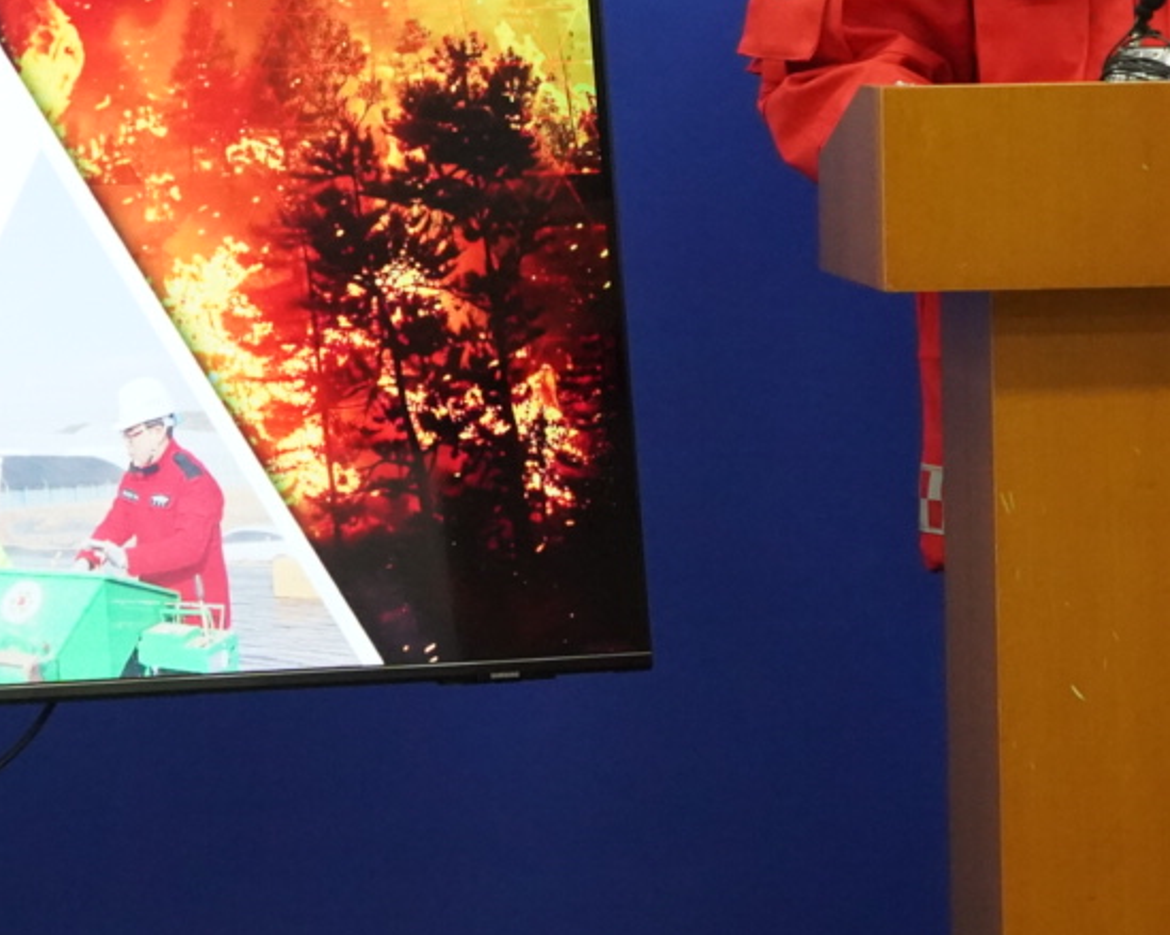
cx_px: 460
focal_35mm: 260
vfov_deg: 5.9
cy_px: -102
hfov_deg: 7.4
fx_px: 9002
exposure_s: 1/320
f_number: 6.3
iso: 8000
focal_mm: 94
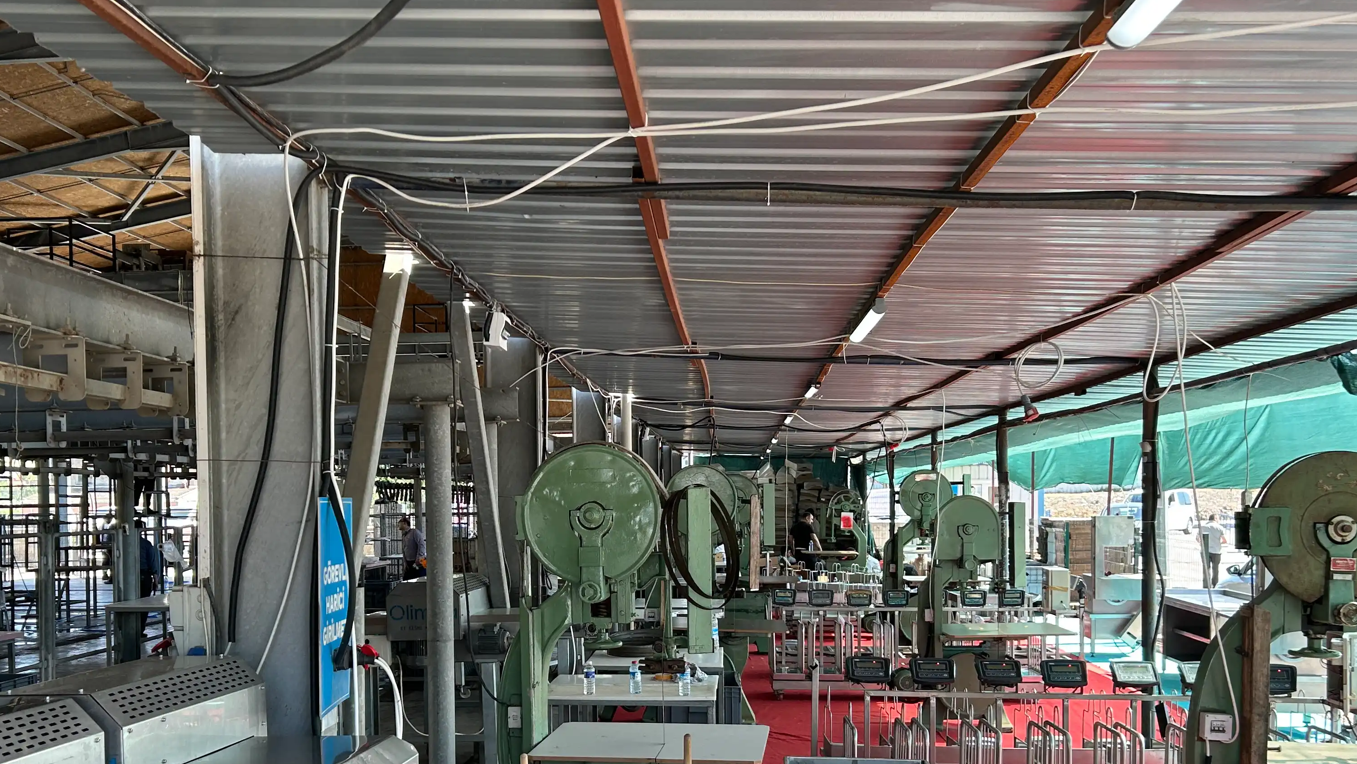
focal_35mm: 38
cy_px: 523
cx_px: 573
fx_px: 1367
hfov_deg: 52.6
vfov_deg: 30.9
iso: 50
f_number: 1.5
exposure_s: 1/302
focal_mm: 5.7
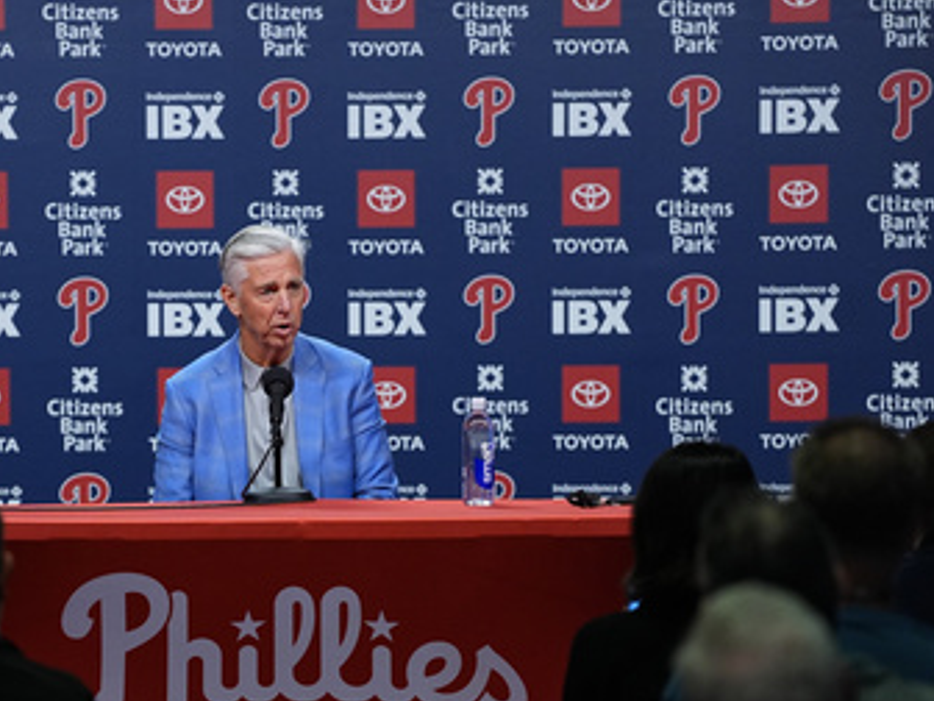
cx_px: 259
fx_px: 7042
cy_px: 446
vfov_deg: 5.7
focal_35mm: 261
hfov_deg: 7.6
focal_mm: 178
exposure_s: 1/640
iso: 2500
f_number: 2.8
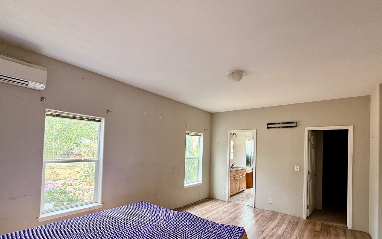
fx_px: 177
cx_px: 211
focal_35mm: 17
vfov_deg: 67.2
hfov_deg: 94.0
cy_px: 146
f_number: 2.2
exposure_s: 1/99
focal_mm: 2.22
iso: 160
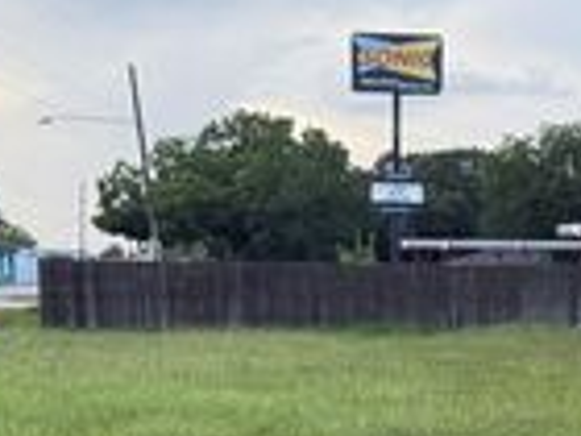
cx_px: 444
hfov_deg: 22.5
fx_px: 1443
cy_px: 542
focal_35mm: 86
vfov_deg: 16.4
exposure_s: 1/654
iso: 80
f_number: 1.78
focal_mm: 6.76
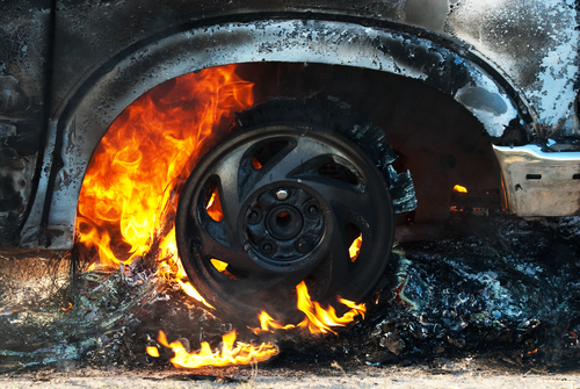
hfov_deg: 13.0
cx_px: 290
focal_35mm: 158
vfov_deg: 8.7
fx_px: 2541
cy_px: 194
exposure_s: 1/160
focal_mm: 105
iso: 200
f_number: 4
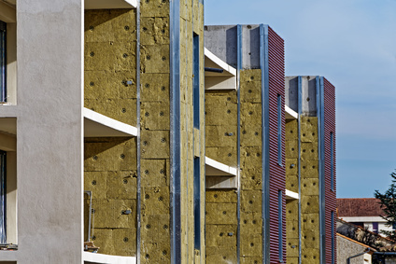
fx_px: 2476
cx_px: 198
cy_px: 132
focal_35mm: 225
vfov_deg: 6.1
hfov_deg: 9.1
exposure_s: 1/640
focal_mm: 150
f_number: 9
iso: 200
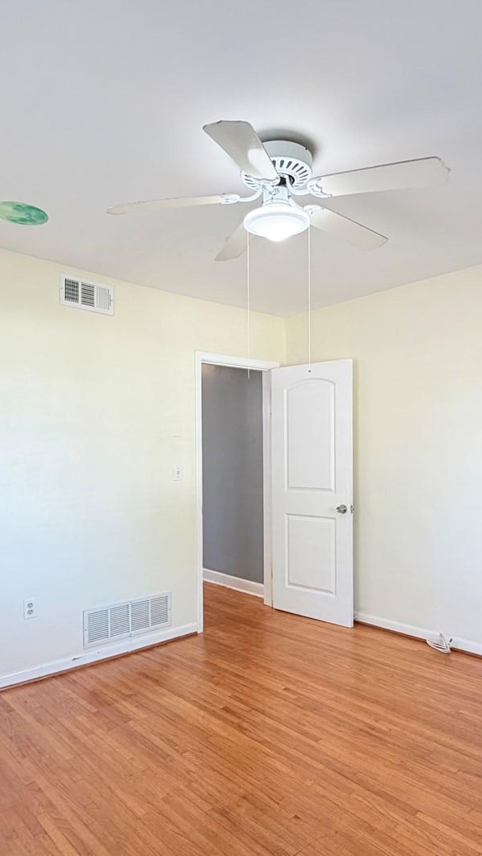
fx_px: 522
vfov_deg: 78.5
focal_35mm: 23
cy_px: 464
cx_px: 263
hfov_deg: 49.5
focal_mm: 2.22
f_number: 2.2
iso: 200
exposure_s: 1/120
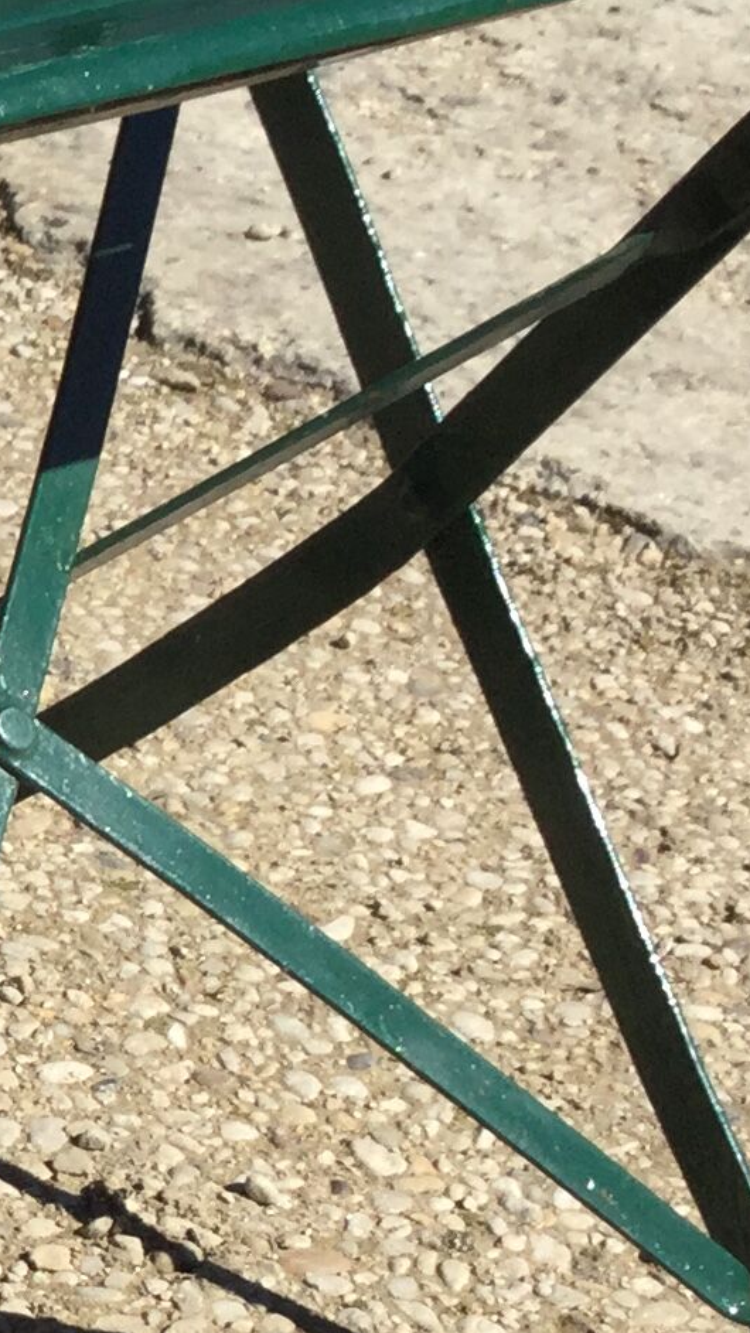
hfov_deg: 9.3
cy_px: 959
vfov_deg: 18.2
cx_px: -1056
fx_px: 4136
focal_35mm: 117
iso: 25
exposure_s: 1/1431
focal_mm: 3.3
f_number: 2.4
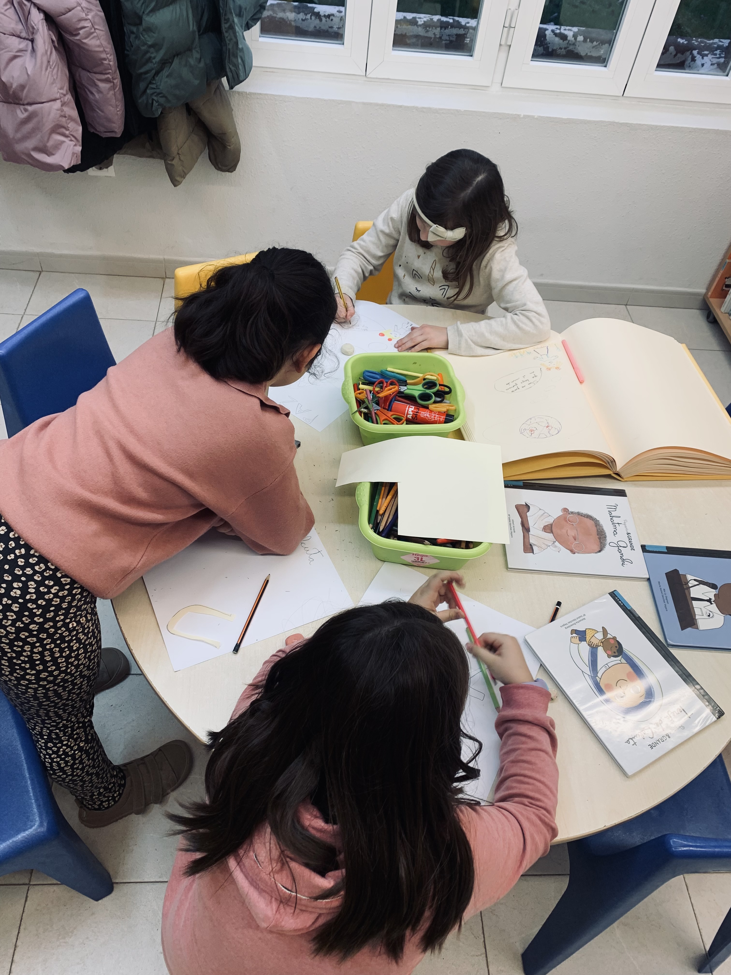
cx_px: 366
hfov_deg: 53.1
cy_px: 488
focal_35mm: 26
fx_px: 732
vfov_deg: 67.3
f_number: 1.8
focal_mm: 4.25
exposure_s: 1/100
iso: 50
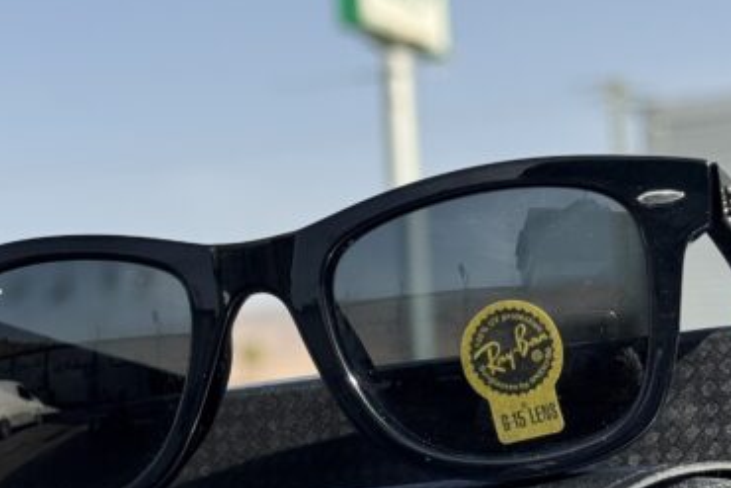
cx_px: 395
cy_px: 369
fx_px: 2194
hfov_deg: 18.9
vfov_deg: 12.7
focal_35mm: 108
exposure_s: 1/4310
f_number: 1.78
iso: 64
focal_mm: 6.76
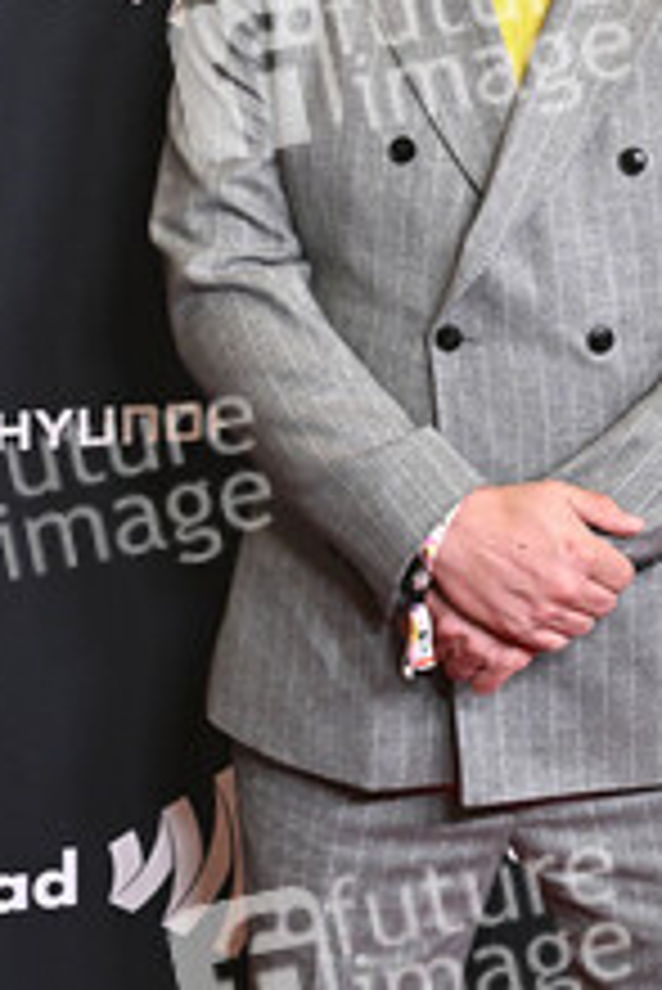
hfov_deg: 11.6
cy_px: 279
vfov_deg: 17.3
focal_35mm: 118
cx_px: 531
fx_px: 3249
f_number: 5.6
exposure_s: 1/250
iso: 4000
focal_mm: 65
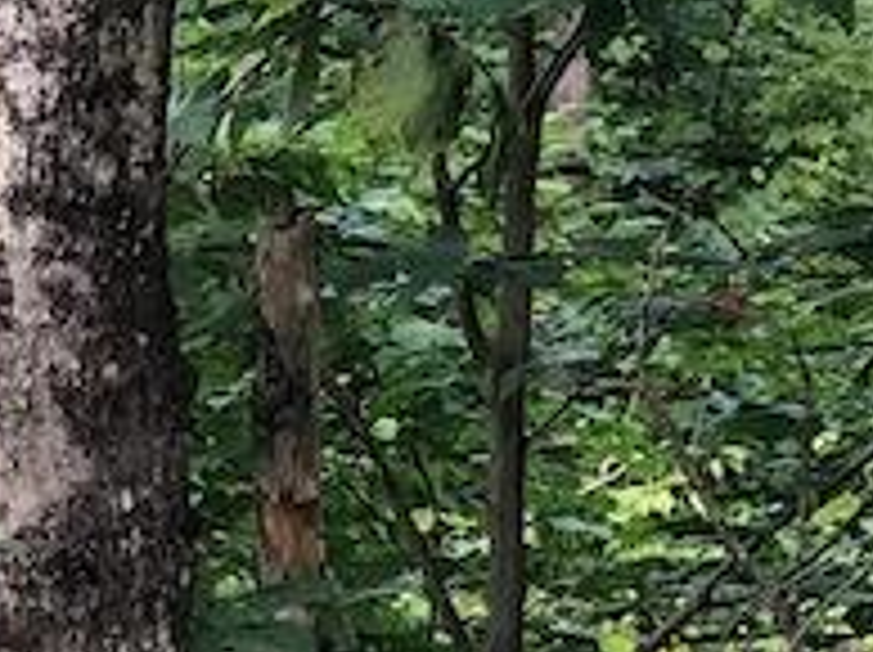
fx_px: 4660
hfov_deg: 10.5
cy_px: -319
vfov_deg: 7.9
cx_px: 1102
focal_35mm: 185
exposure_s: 1/40
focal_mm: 3.99
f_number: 1.8
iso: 25
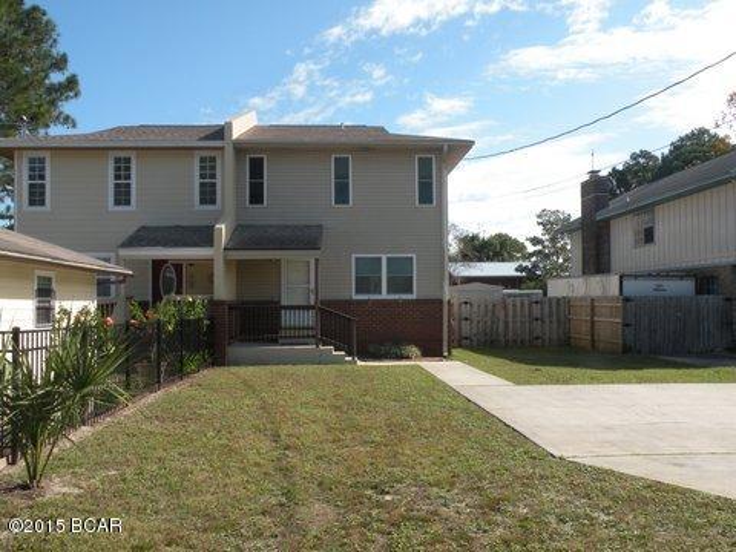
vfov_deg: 42.9
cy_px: 276
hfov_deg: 55.4
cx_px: 368
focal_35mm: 33
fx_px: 702
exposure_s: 1/174
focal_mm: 5.8
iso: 64
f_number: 6.3
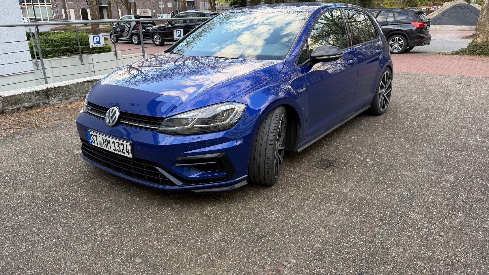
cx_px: 248
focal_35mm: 27
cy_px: 133
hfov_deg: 69.9
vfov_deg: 42.9
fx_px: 350
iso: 64
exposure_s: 1/126
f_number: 1.78
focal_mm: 6.76
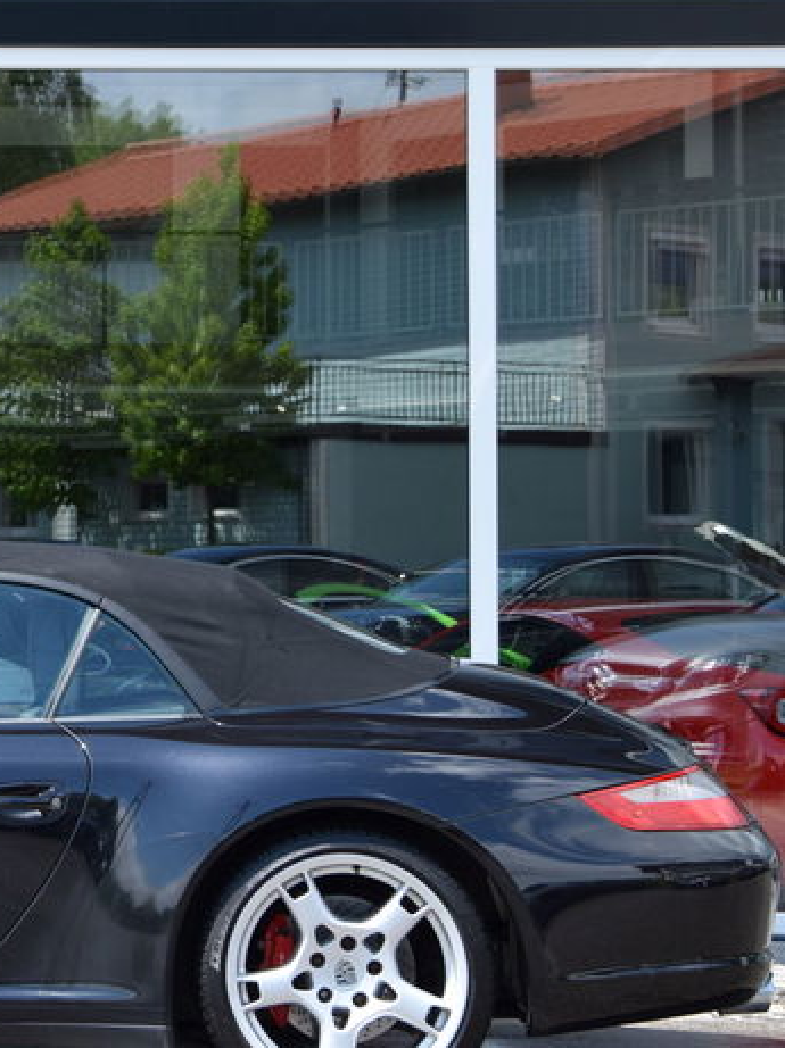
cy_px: 407
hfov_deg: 13.3
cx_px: -107
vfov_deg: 18.0
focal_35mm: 109
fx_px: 3300
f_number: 8
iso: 200
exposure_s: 1/250
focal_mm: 34
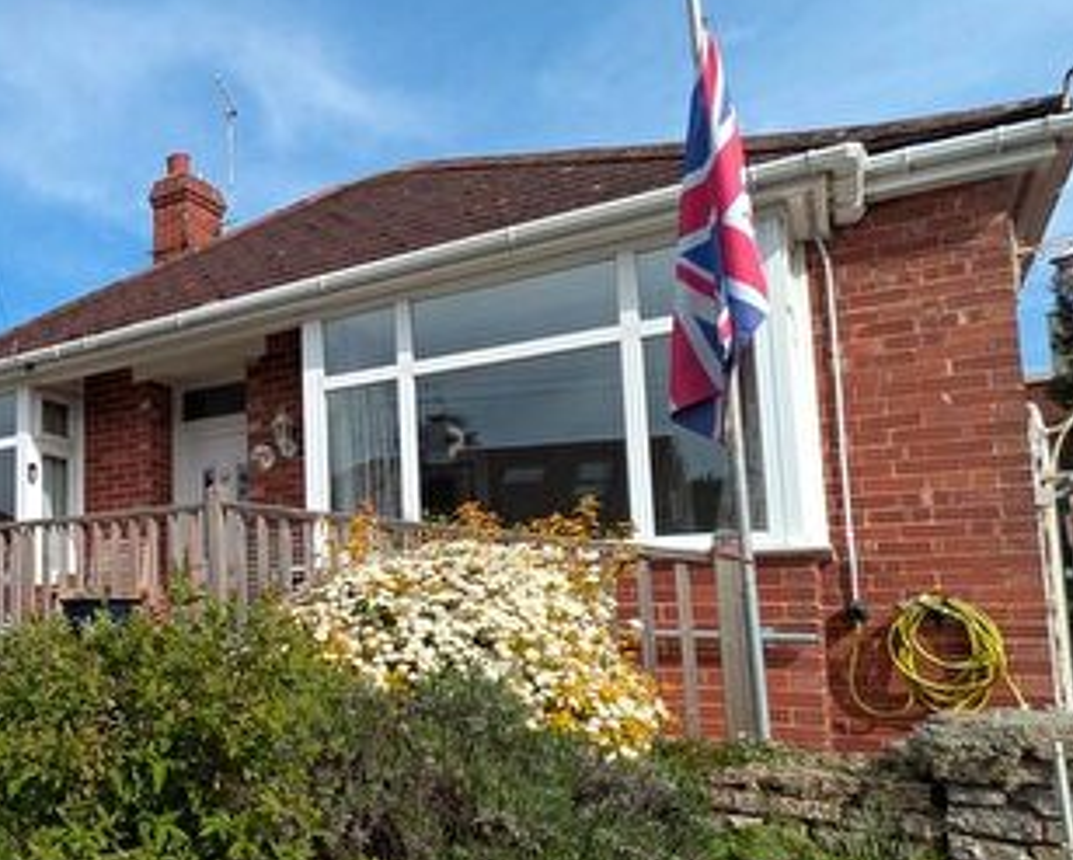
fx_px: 985
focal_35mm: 31
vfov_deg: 46.8
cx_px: -23
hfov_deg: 46.7
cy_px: 538
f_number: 2.2
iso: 46
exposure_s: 1/1553
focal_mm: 1.83
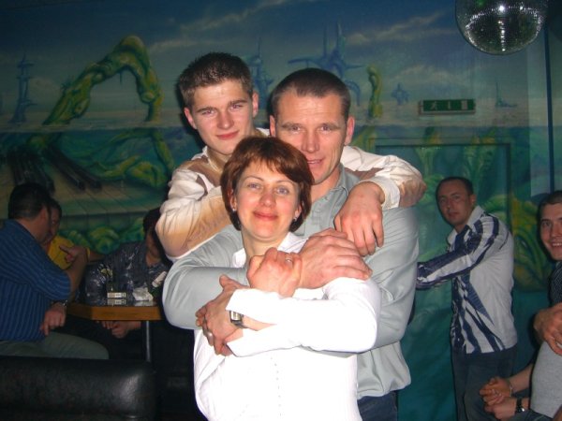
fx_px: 617
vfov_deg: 37.7
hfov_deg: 49.0
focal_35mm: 38
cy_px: 210
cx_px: 281
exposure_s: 1/60
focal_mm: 7.9
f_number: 2.8
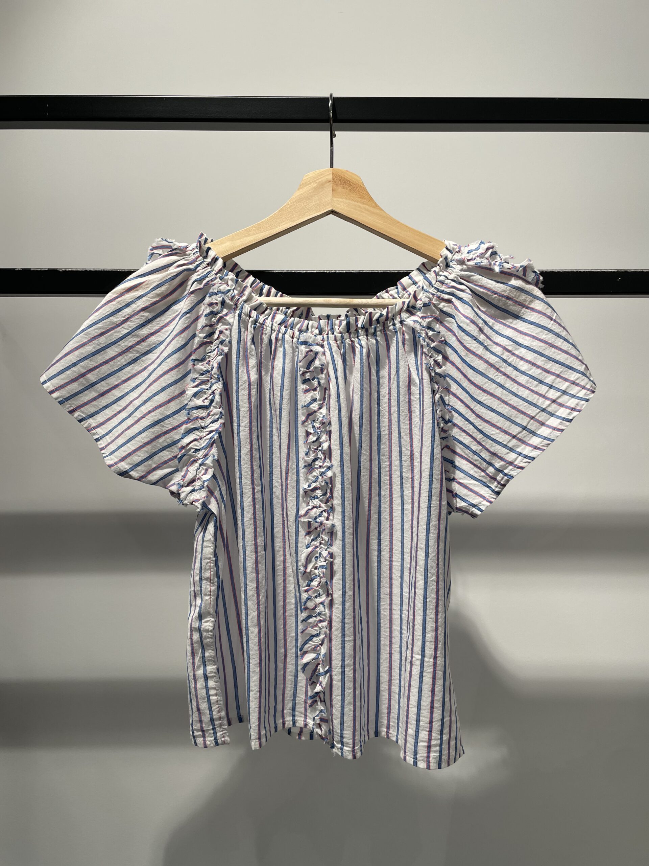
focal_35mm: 26
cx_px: 324
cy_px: 433
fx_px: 650
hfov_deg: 53.1
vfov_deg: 67.3
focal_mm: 4.2
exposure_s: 1/136
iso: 32
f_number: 1.6
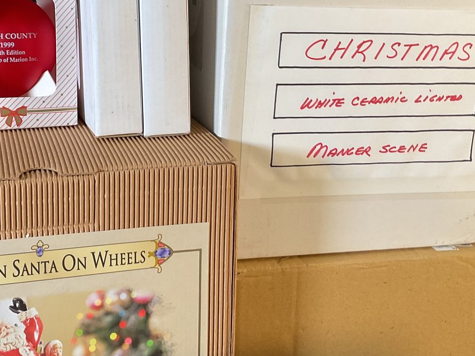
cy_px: 88
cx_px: 145
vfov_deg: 26.7
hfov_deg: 35.1
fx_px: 741
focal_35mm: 54
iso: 50
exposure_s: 1/60
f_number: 1.8
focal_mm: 3
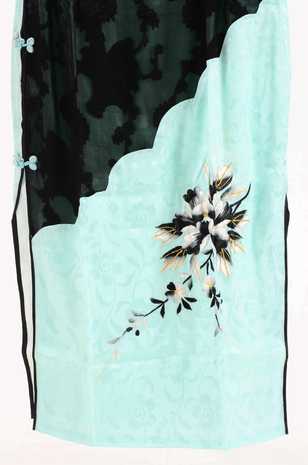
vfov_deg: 19.5
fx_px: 1353
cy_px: 232
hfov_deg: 13.0
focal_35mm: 105
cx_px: 154
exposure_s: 1/80
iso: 400
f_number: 13
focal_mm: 70
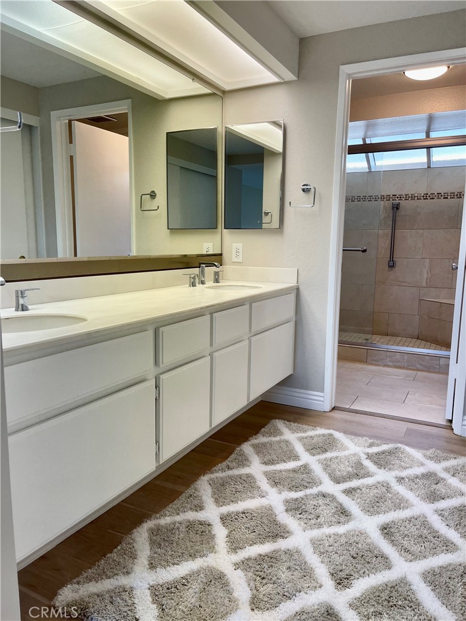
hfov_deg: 53.1
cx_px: 233
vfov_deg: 67.3
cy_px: 310
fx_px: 467
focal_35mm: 26
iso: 50
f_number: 1.6
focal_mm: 5.1
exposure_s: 1/120
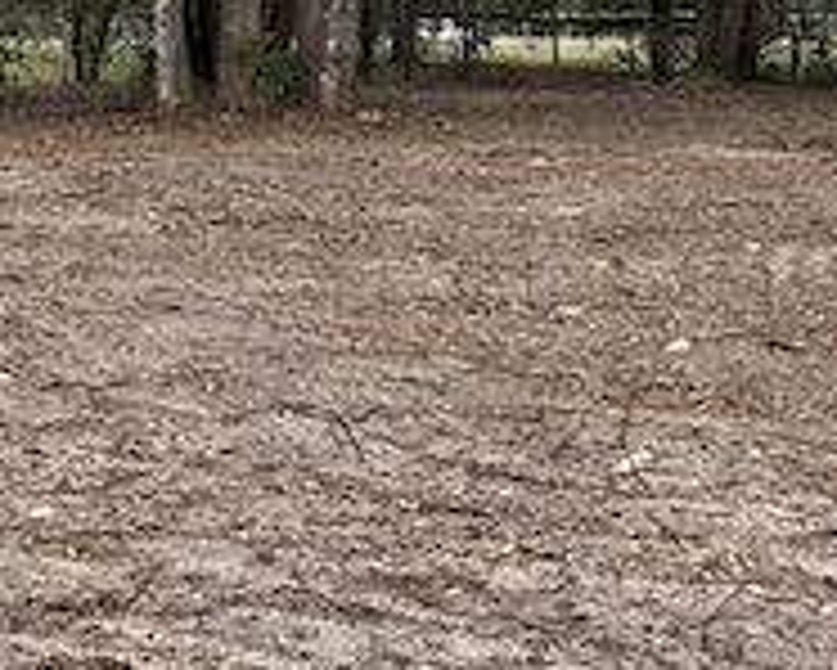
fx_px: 3990
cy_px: 36
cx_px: 324
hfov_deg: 12.0
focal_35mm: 161
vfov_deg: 9.6
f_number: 1.78
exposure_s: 1/1689
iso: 100
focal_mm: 6.76
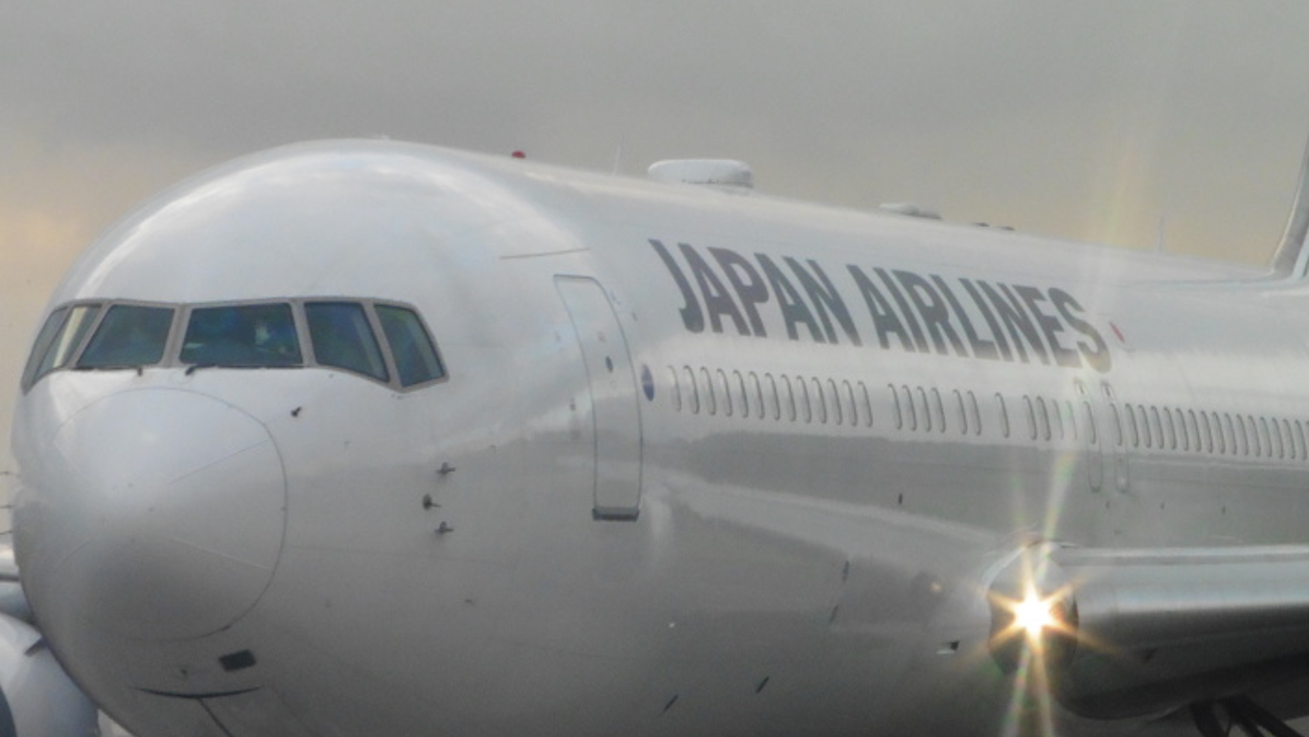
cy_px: 501
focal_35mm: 394
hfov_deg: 5.5
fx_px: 13679
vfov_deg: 3.1
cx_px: 650
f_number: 5.7
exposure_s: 1/125
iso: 400
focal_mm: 44.4
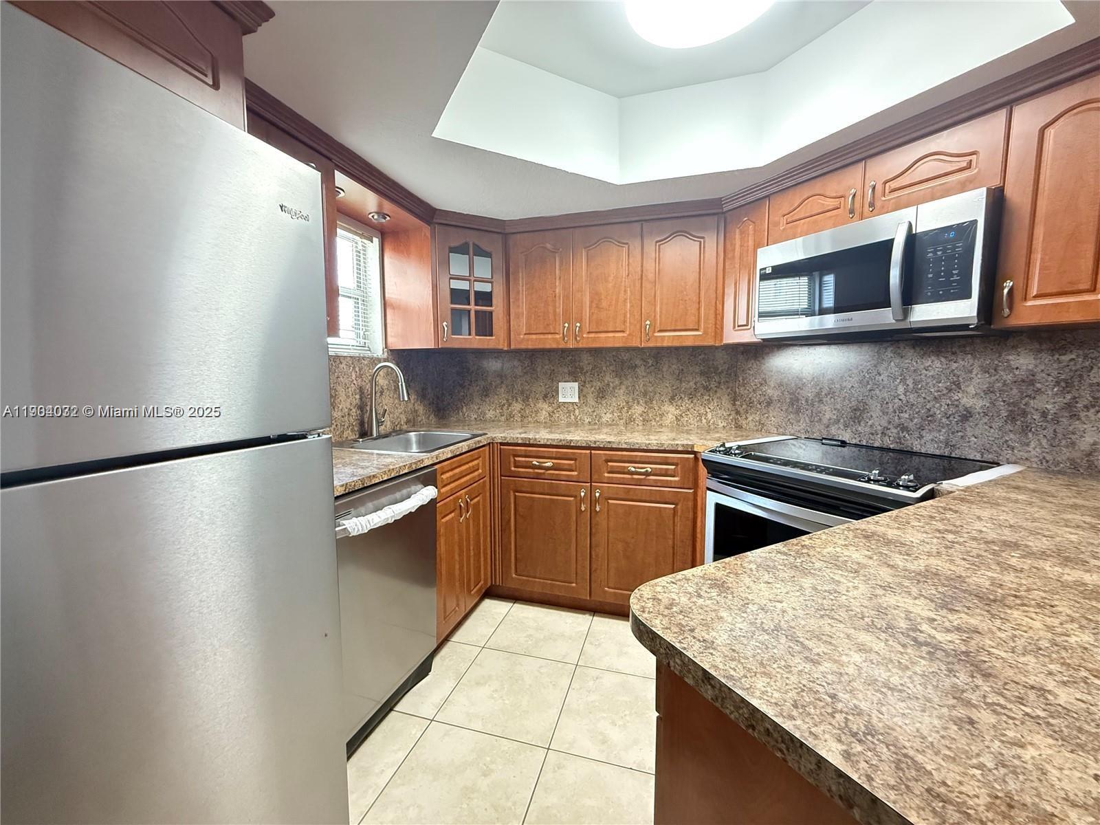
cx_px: 550
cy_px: 412
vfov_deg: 85.7
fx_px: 445
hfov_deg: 102.1
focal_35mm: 14
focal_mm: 2.22
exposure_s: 1/60
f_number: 2.2
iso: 1000
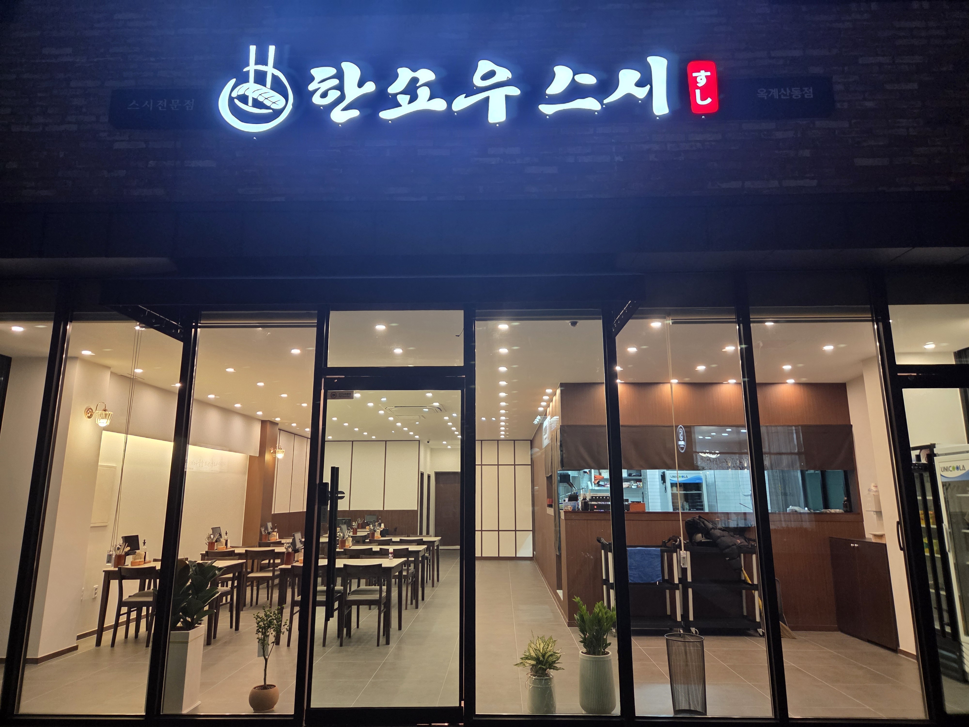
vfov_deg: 58.9
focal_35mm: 23
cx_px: 484
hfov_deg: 73.9
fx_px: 644
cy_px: 364
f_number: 1.8
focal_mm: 5.4
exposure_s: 1/120
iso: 500
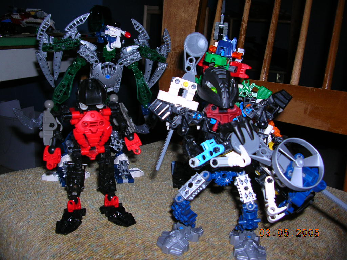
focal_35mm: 35
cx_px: 174
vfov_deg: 40.7
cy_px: 130
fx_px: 351
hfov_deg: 52.6
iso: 50
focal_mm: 5.8
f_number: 2.8
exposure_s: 1/60.1
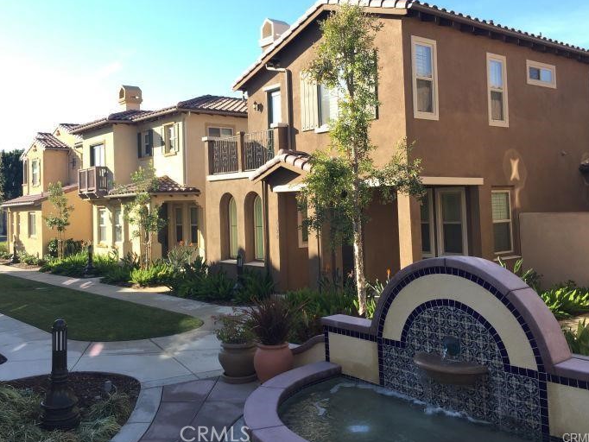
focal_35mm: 34
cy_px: 187
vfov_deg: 41.7
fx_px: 579
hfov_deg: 53.8
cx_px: 261
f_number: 2.2
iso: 32
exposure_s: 1/471
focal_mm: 4.15
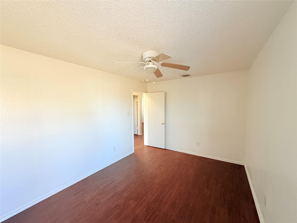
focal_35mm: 14
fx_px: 120
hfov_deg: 102.1
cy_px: 112
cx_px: 148
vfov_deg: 85.7
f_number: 2.2
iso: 320
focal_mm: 2.22
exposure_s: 1/112
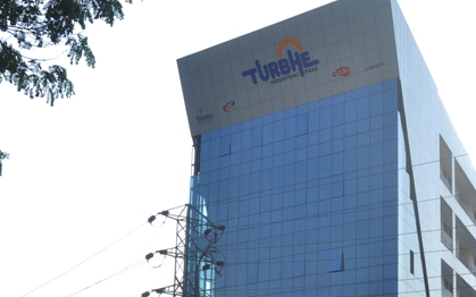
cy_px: 248
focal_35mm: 70
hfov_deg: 28.6
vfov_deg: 18.4
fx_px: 908
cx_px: 392
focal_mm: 24
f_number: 10
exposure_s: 1/125
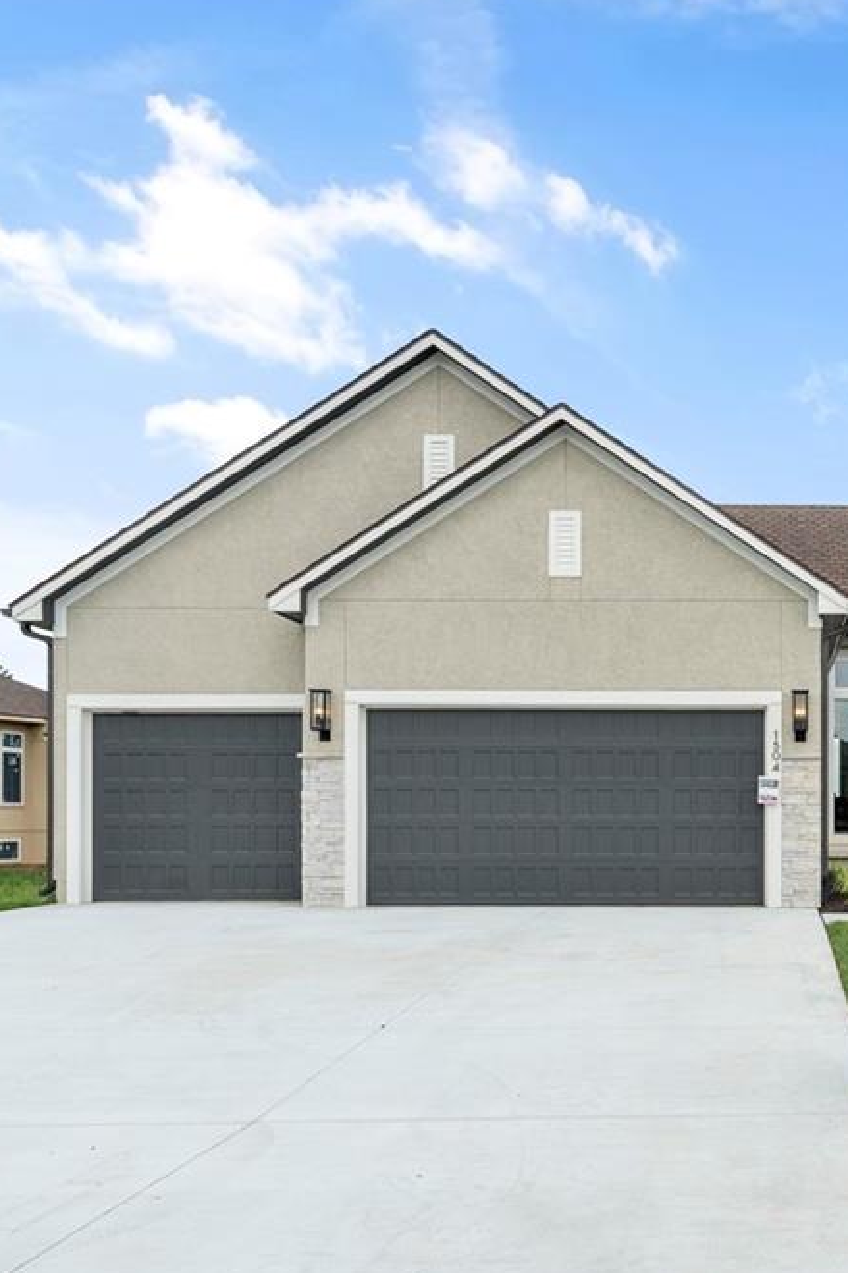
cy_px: 631
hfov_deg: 39.0
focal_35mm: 31
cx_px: 782
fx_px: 1095
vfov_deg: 60.3
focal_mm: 20
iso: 400
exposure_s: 1/640
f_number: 9
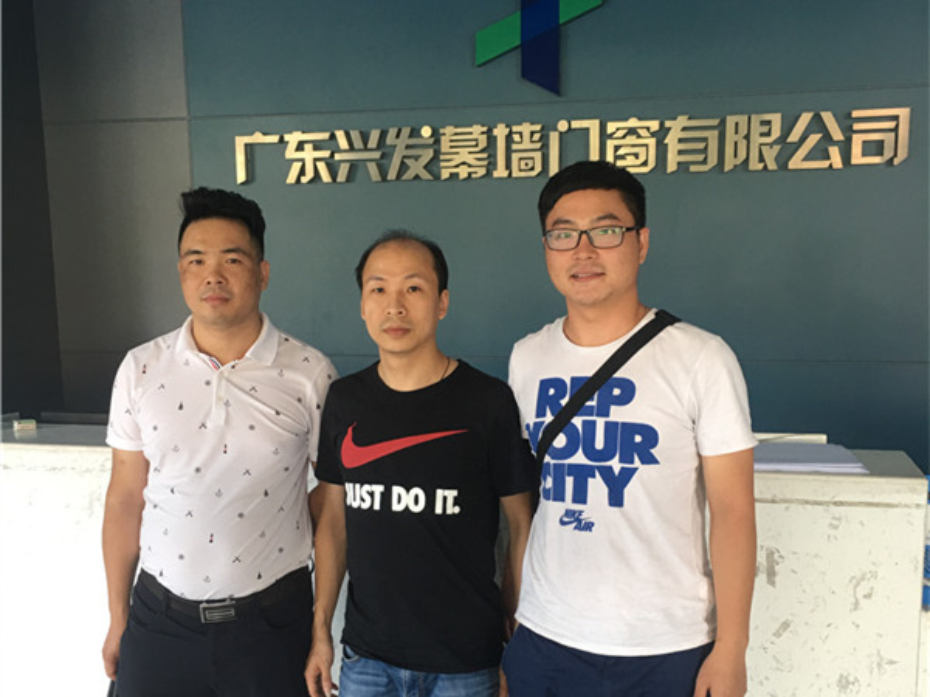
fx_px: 779
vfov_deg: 48.2
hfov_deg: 61.7
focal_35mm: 29
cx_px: 465
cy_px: 348
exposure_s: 1/17
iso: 40
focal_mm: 4.15
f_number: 2.2
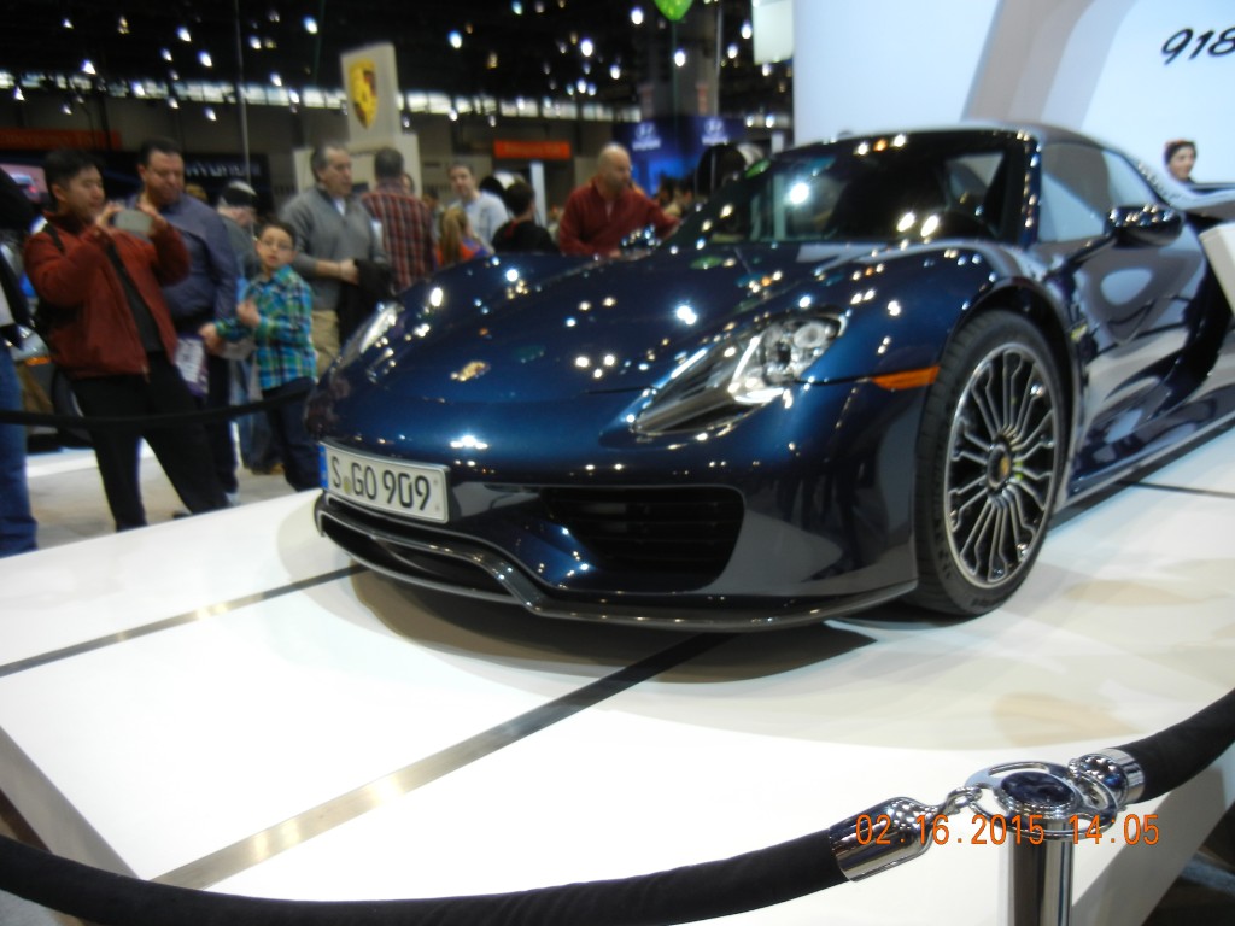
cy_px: 463
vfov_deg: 46.8
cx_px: 618
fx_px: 1070
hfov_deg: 60.0
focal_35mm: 30
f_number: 3.5
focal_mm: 5.4
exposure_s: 1/60
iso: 161
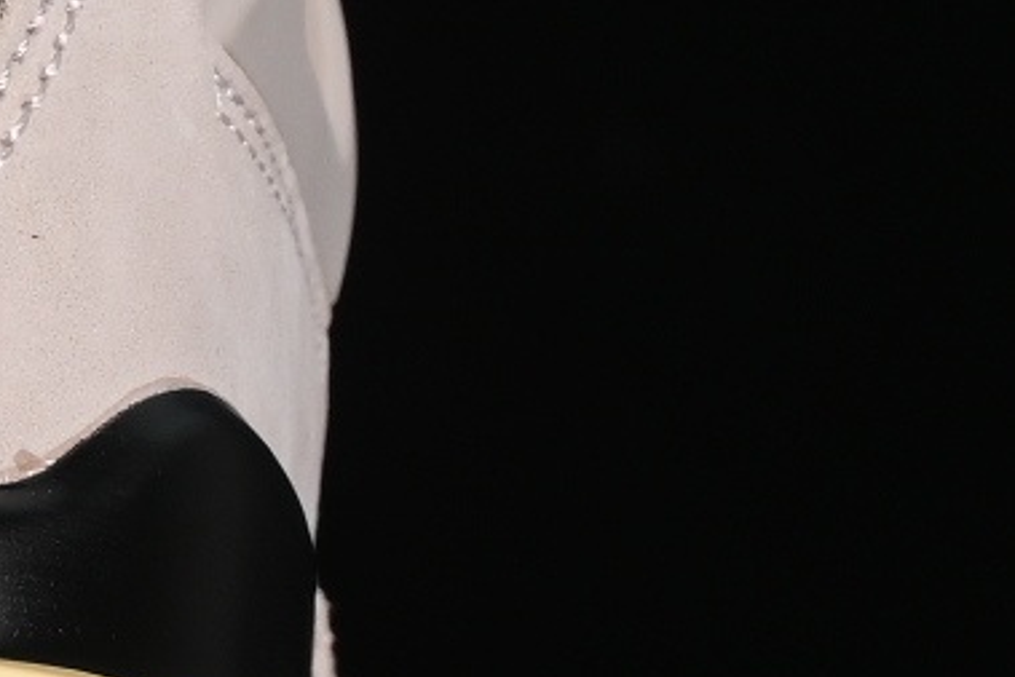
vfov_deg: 2.6
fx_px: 14920
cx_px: -1564
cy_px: -407
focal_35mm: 529
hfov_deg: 3.8
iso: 160
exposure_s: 1/160
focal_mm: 48
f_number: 7.1
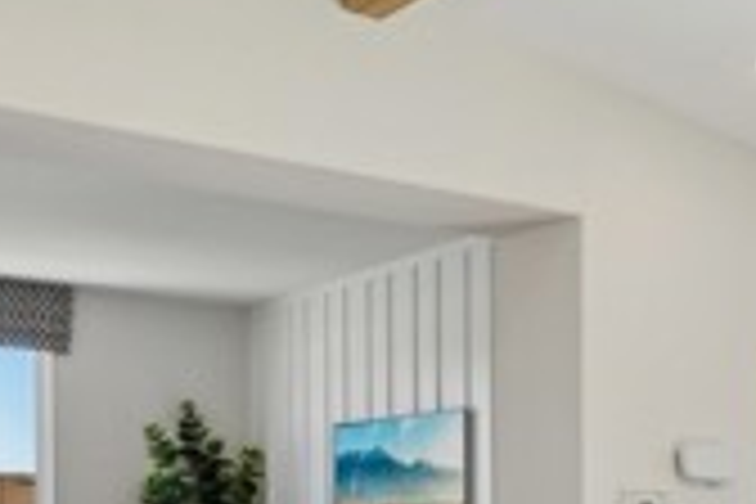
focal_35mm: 61
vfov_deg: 21.3
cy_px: 536
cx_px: 936
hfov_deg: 28.2
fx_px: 1281
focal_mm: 16
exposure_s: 1/30
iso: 160
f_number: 7.1
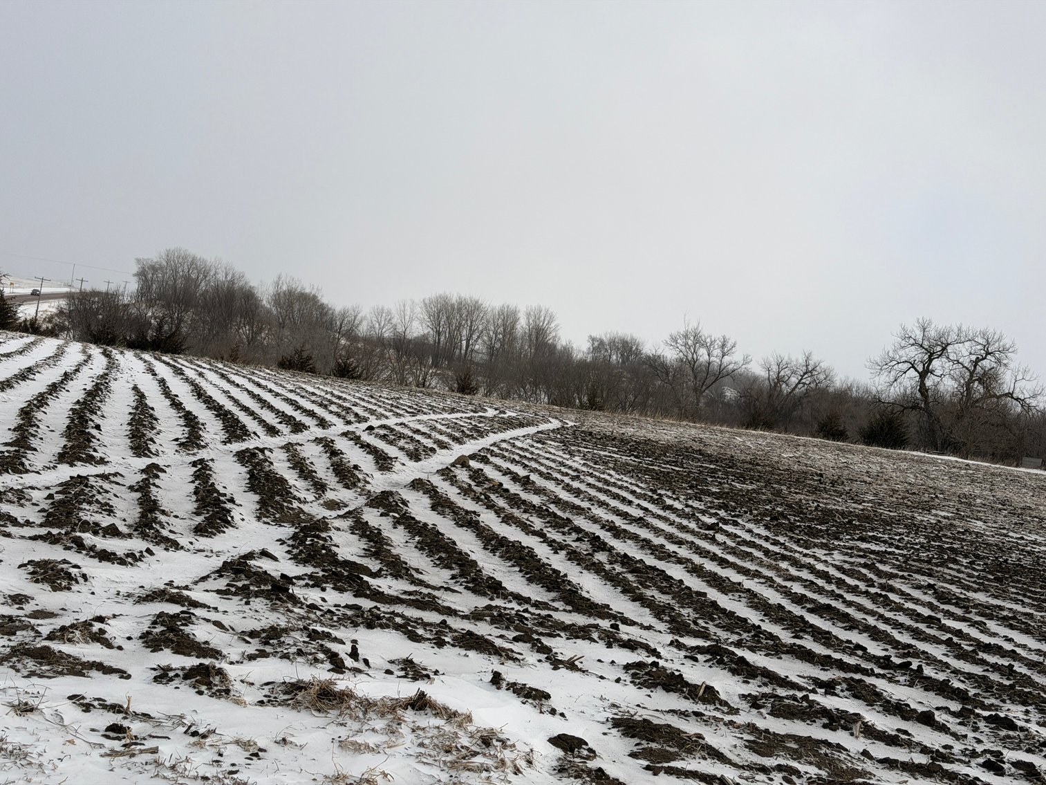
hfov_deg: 39.7
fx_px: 1451
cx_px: 523
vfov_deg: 30.3
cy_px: 392
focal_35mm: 48
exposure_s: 1/7143
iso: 64
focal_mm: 6.76
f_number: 1.78
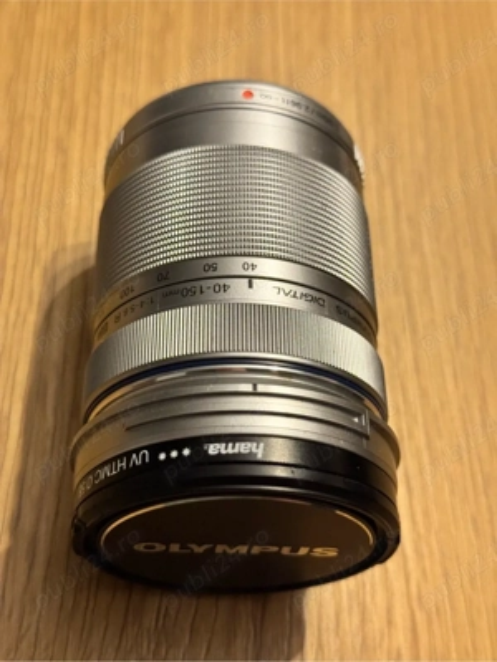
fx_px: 919
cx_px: 248
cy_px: 331
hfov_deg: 30.3
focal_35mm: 48
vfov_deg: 39.7
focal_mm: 6.76
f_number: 1.78
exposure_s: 1/33
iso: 320
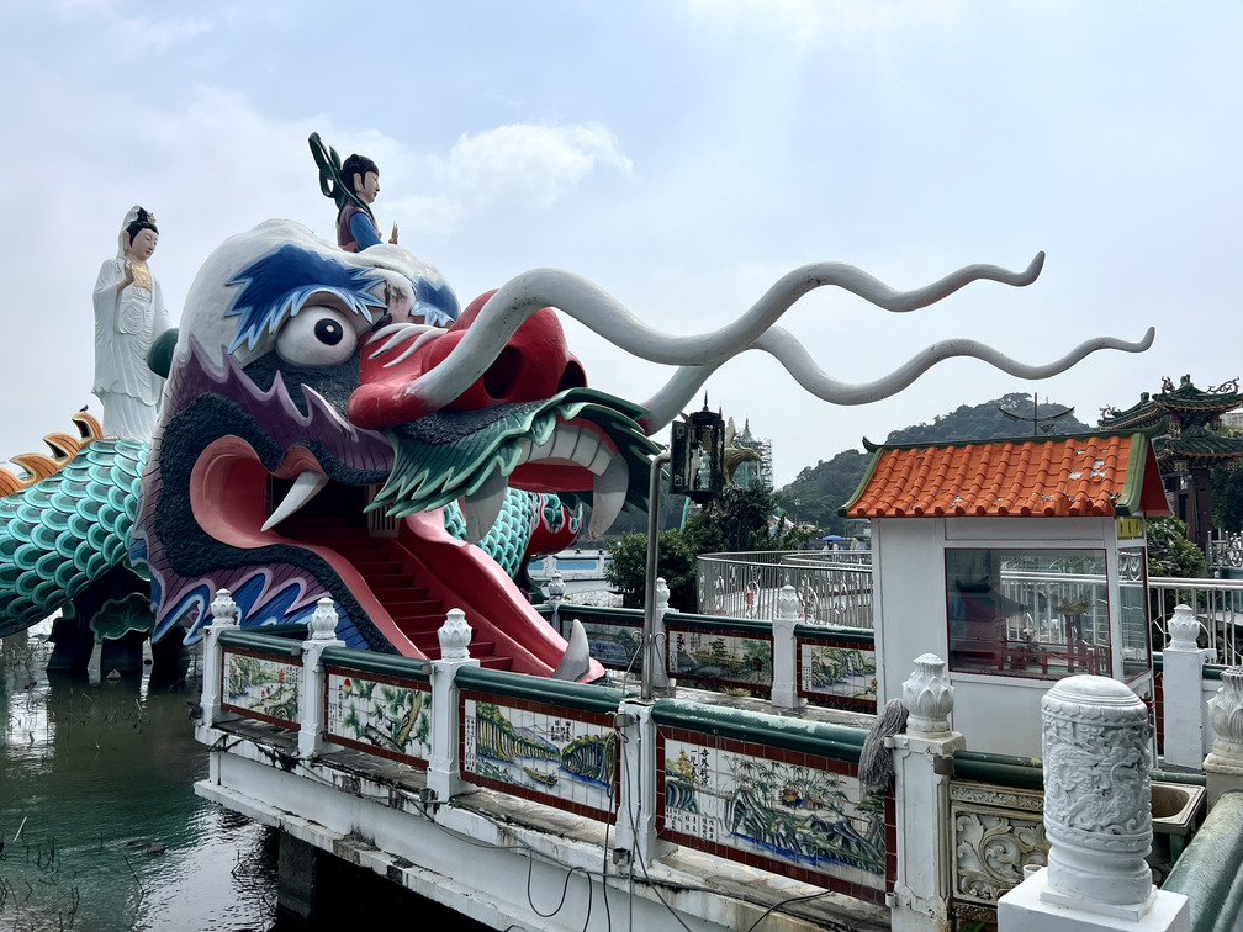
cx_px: 622
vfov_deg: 53.1
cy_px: 466
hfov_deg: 67.3
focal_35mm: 26
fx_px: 934
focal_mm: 5.7
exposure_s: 1/11364
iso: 50
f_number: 1.5
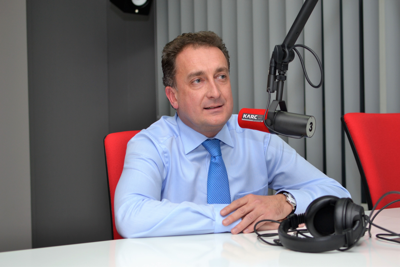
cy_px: 134
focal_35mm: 52
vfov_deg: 25.8
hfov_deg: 37.9
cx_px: 200
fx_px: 583
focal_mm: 35
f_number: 2.8
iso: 200
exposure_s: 1/200
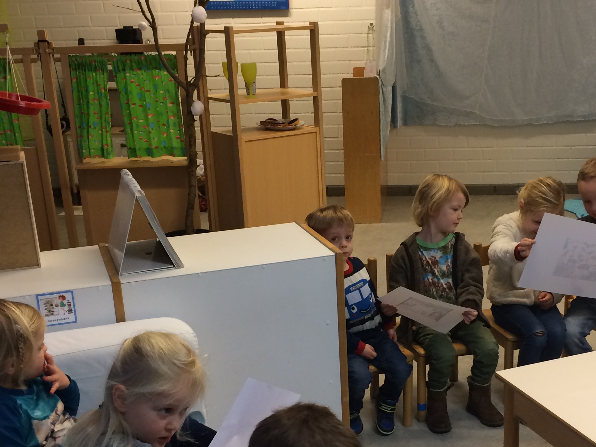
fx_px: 861
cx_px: 354
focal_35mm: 50
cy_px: 303
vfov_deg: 28.9
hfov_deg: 38.1
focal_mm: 4.15
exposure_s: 1/33
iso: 100
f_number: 2.2
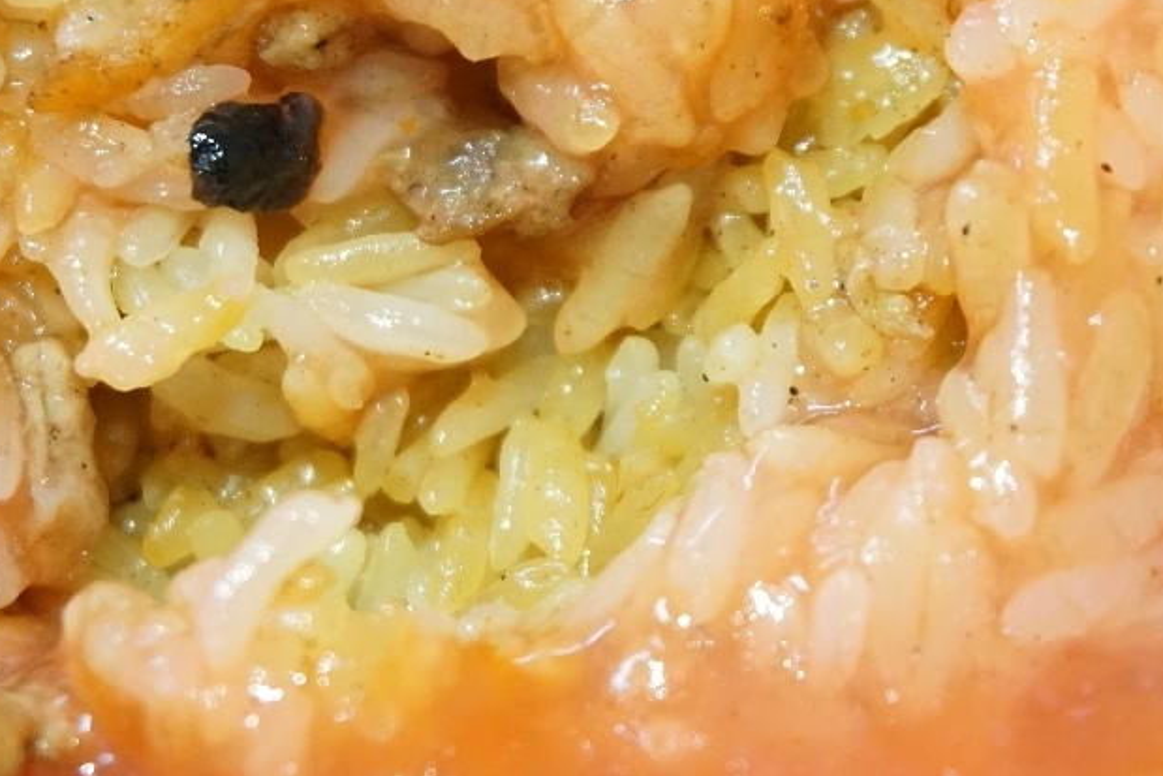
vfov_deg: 14.9
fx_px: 2967
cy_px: 290
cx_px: 605
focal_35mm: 92
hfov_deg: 22.2
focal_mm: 37
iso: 3200
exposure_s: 1/60
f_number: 5.6
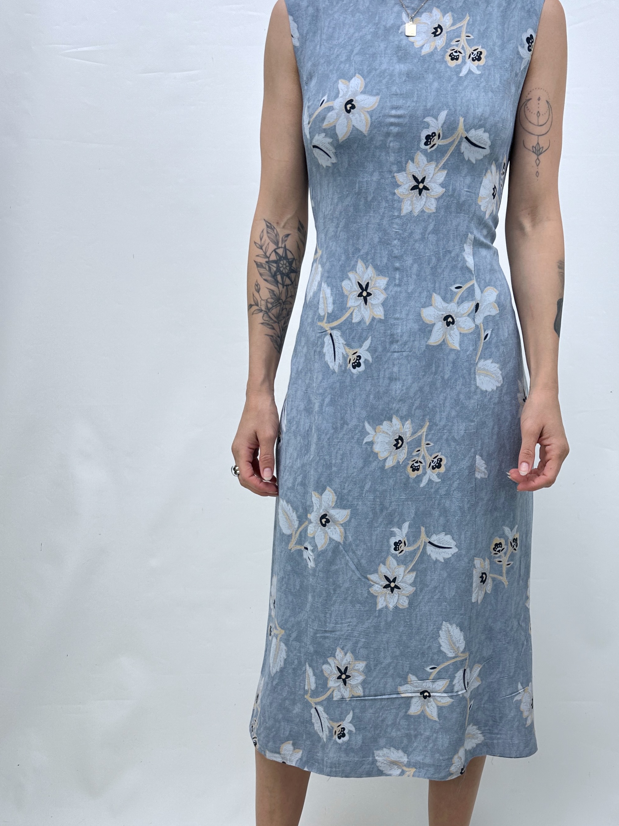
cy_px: 502
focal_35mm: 32
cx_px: 405
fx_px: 763
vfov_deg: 56.3
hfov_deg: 43.6
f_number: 1.78
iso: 80
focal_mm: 6.86
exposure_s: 1/1040
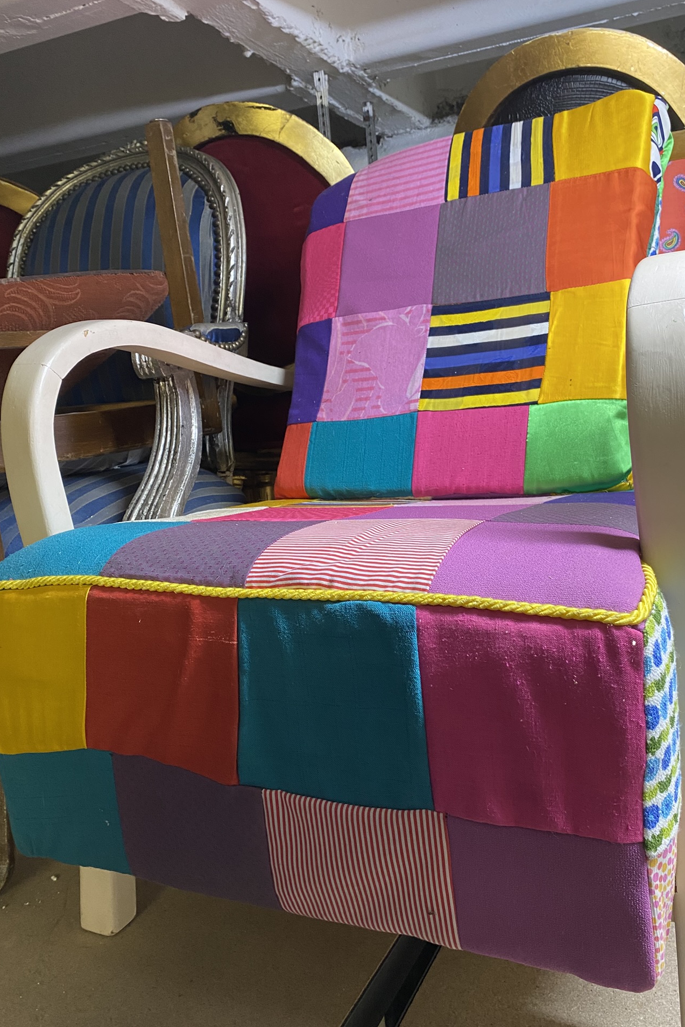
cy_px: 512
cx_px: 376
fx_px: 828
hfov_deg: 44.9
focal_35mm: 29
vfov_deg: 63.7
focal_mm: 4.25
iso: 200
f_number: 1.8
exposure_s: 1/50
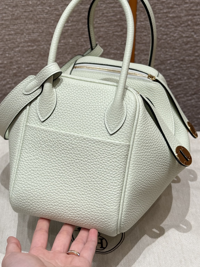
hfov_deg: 23.3
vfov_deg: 30.5
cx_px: 98
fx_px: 485
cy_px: 93
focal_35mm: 63
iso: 64
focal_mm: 6.76
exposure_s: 1/133
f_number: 1.78
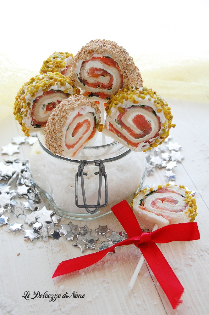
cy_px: 158
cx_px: 104
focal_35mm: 63
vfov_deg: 31.9
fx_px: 550
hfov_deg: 21.5
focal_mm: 42
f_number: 5.3
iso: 800
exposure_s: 1/40
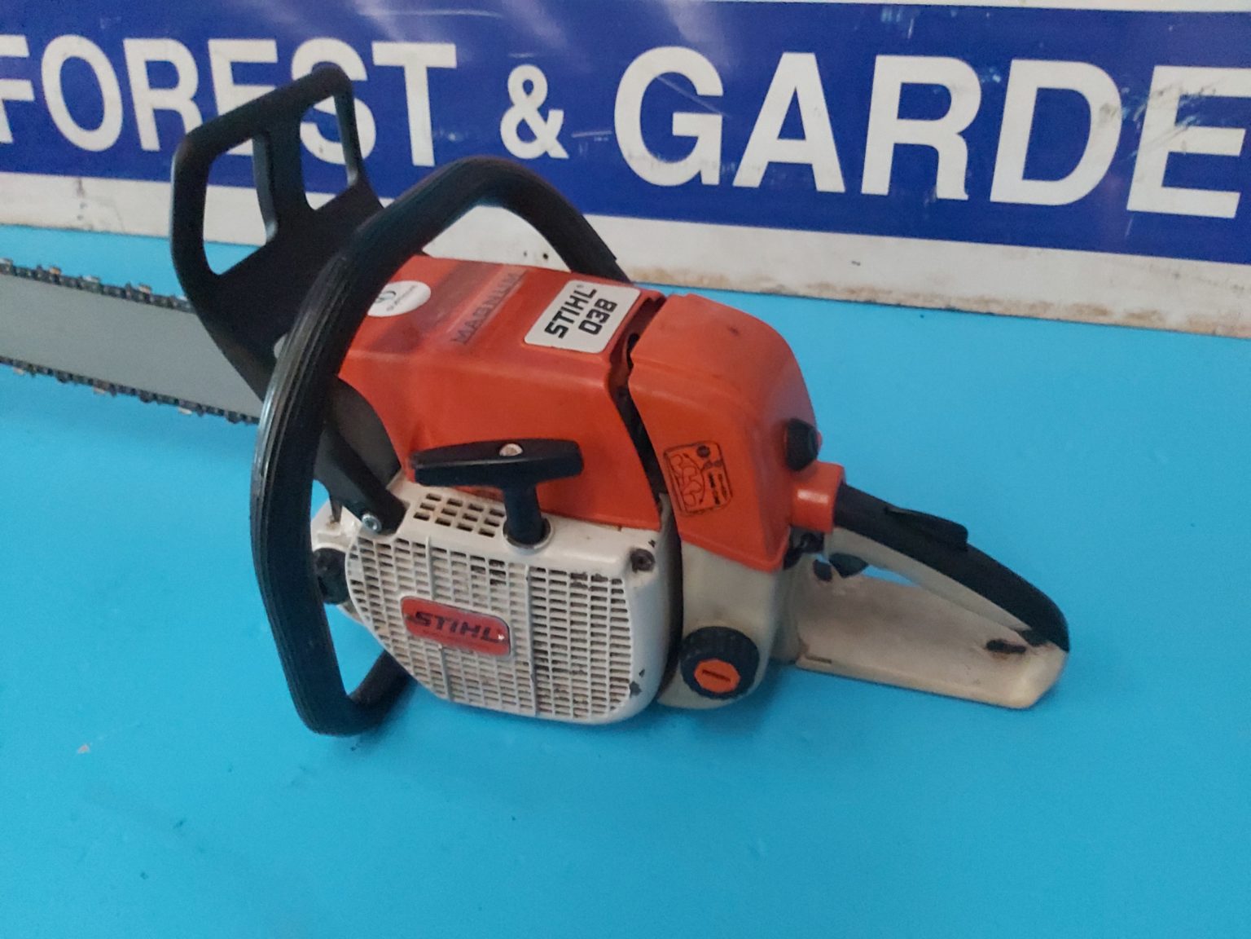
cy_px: 470
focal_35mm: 26
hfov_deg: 67.3
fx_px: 940
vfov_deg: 53.1
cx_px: 626
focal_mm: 3.92
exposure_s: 1/10
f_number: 1.7
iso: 2500
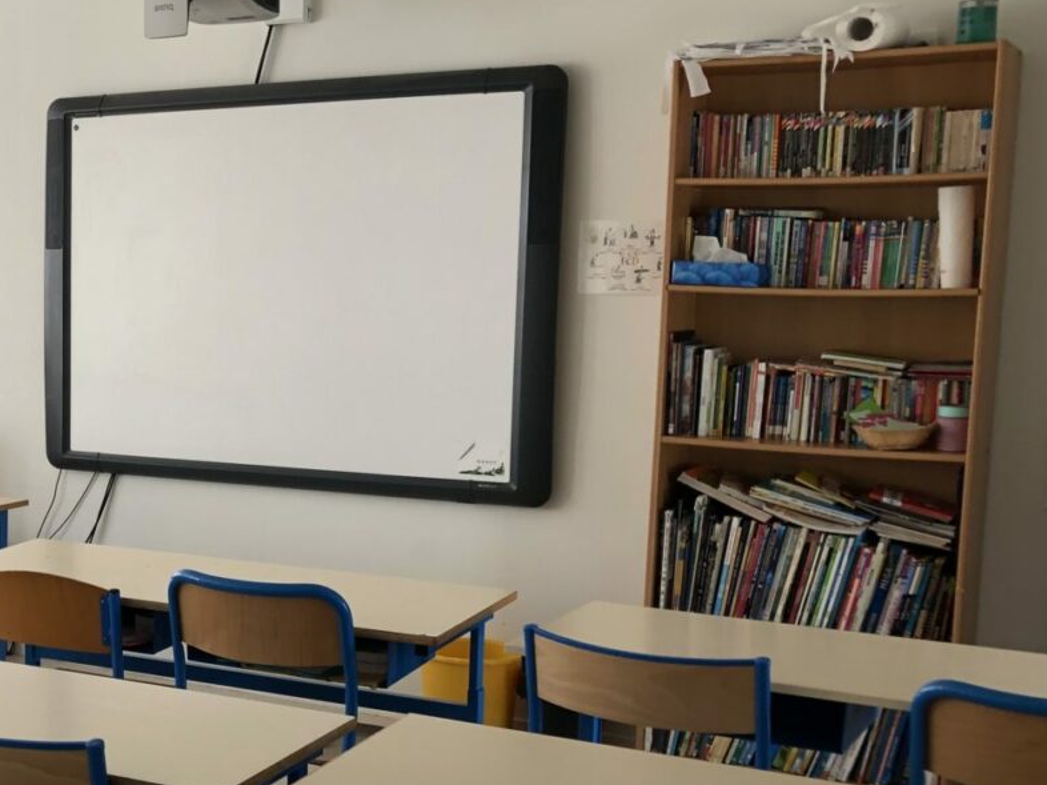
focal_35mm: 57
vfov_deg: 25.5
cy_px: 504
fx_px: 1724
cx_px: 36
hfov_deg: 31.6
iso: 50
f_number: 1.8
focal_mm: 3.99
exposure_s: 1/120
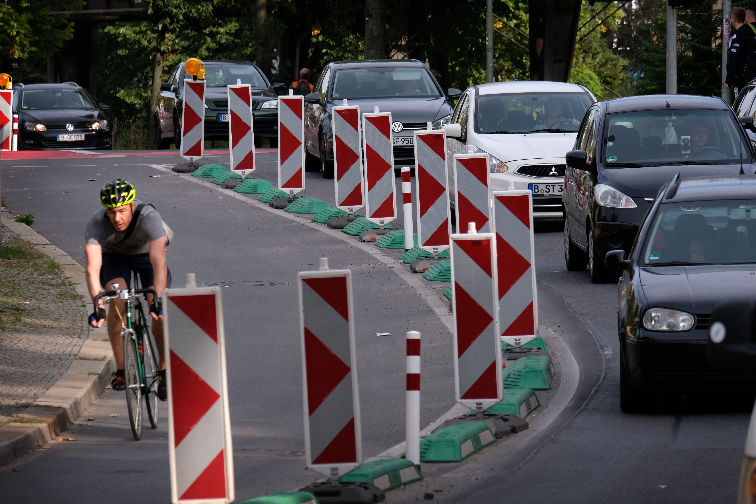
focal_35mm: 345
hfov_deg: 6.0
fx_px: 7244
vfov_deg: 4.0
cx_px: 378
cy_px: 252
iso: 500
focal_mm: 230
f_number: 9
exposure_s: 1/320
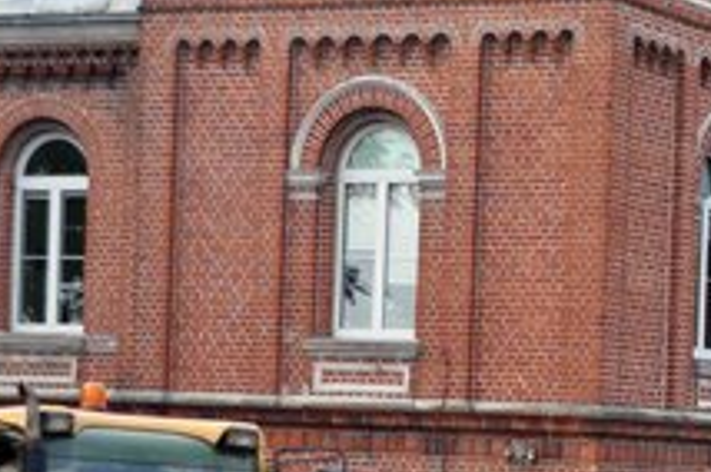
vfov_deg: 8.3
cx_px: 764
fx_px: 3234
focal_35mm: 164
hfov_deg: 12.4
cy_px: 465
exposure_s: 1/200
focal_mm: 36
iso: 200
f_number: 7.1
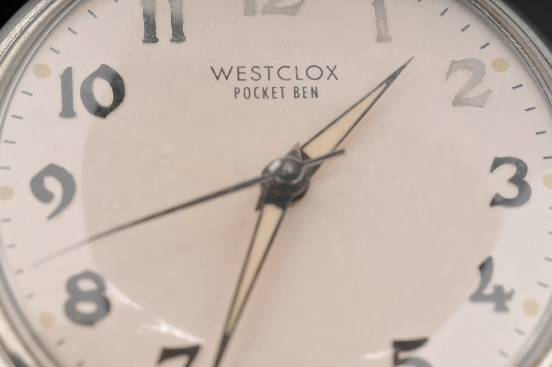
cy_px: 184
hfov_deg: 22.6
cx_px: 276
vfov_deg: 15.2
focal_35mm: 90
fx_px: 1378
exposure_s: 1/200
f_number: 14
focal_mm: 60
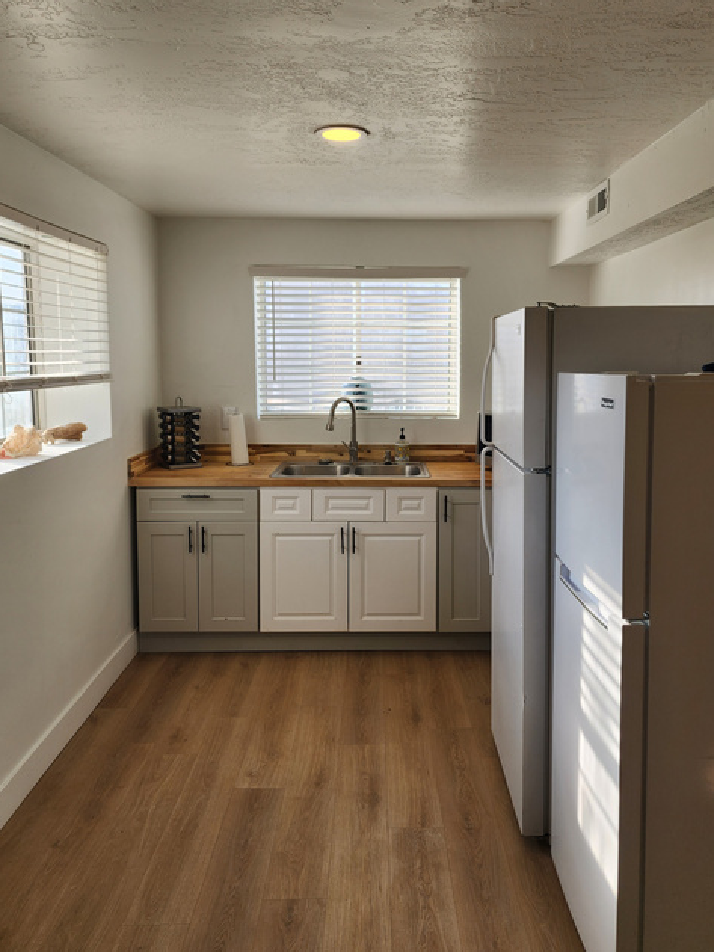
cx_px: 405
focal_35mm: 28
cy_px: 441
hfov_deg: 49.6
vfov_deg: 63.4
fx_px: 770
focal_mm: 6.4
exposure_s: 1/216
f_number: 1.8
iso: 12
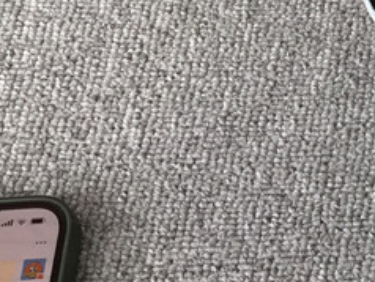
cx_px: 660
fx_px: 1269
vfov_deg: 12.4
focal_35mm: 117
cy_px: -35
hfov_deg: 14.8
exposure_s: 1/176
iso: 25
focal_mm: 3.3
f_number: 2.4
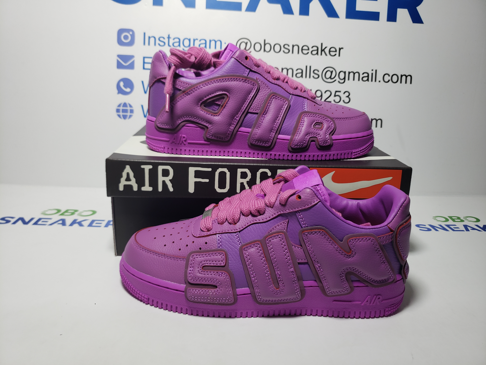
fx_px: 365
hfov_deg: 67.3
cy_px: 182
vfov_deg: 53.1
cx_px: 243
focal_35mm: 26
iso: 50
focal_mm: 4.3
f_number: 1.5
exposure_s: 1/355
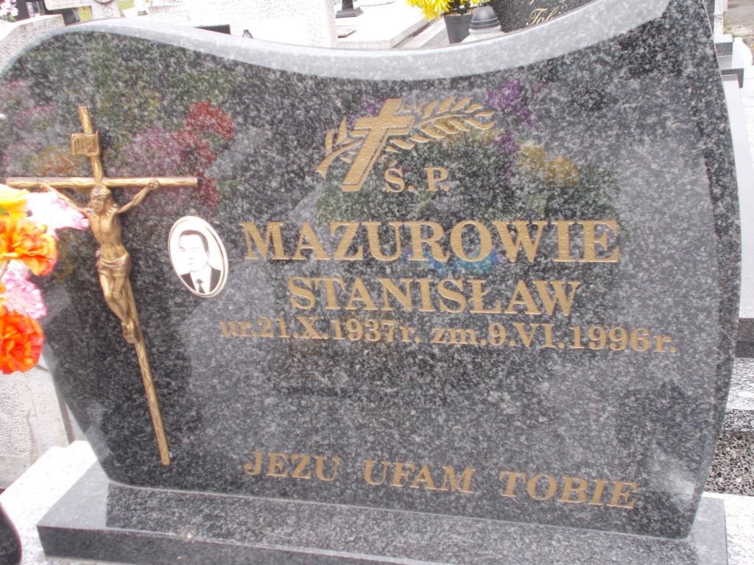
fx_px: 958
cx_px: 377
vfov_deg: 32.9
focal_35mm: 44
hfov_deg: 42.9
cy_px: 282
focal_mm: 7.9
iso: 80
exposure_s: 1/100
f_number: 4.2
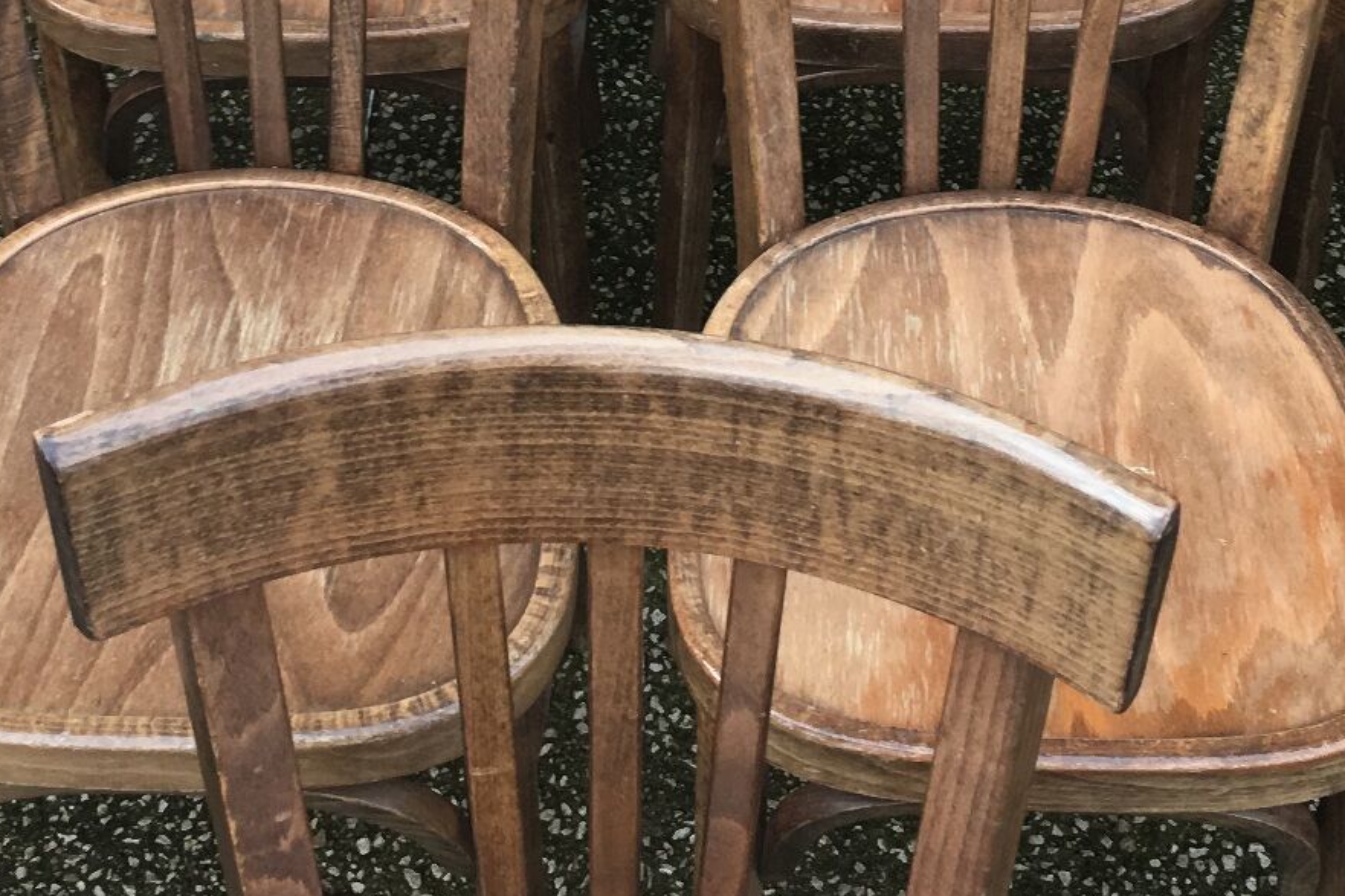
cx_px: 624
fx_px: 2577
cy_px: -116
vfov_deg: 18.9
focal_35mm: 69
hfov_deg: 29.2
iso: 40
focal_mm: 4.15
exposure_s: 1/100
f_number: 2.2
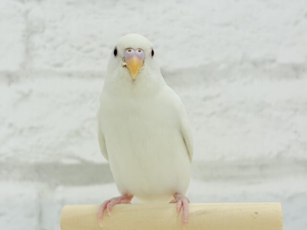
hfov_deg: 36.8
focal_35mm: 52
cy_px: 115
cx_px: 154
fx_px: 461
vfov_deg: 28.0
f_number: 1.6
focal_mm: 5.96
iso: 64
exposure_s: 1/100
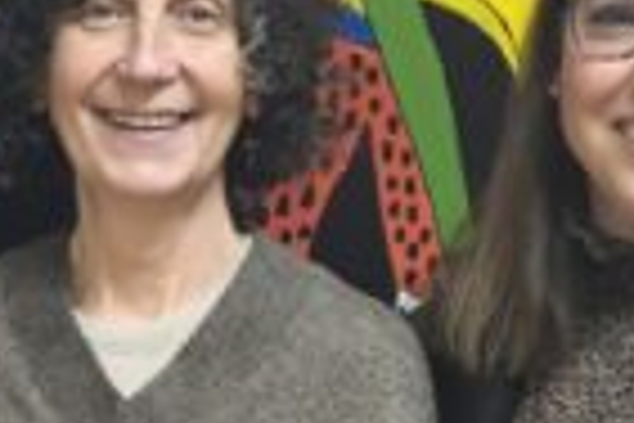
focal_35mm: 130
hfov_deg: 15.6
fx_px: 2289
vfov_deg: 10.3
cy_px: 603
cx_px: 81
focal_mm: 6.18
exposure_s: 1/50
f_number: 1.65
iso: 400
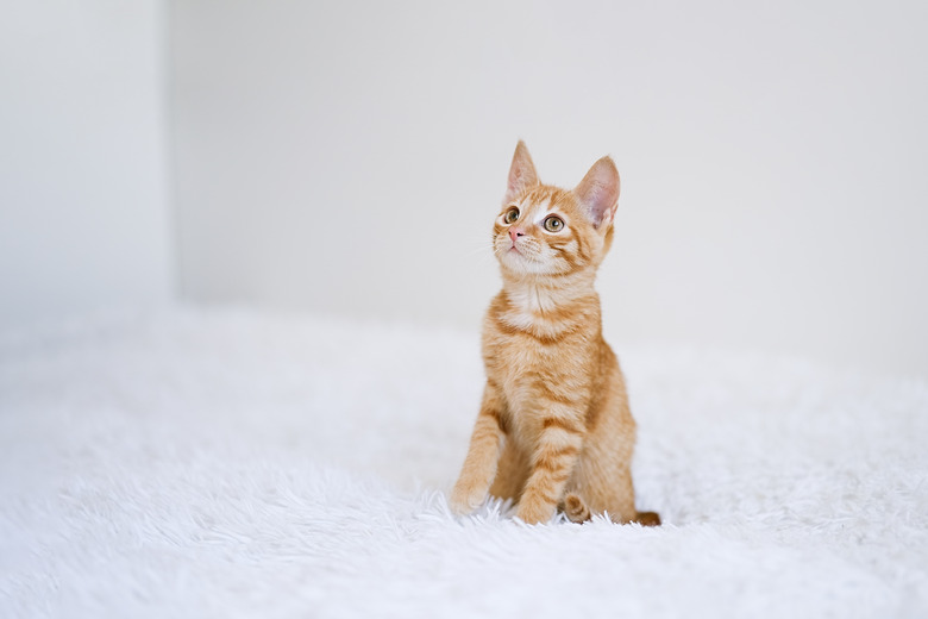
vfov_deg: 24.6
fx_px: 1418
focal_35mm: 55
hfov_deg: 36.2
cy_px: 310
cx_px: 464
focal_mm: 55
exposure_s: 1/320
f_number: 2
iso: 500
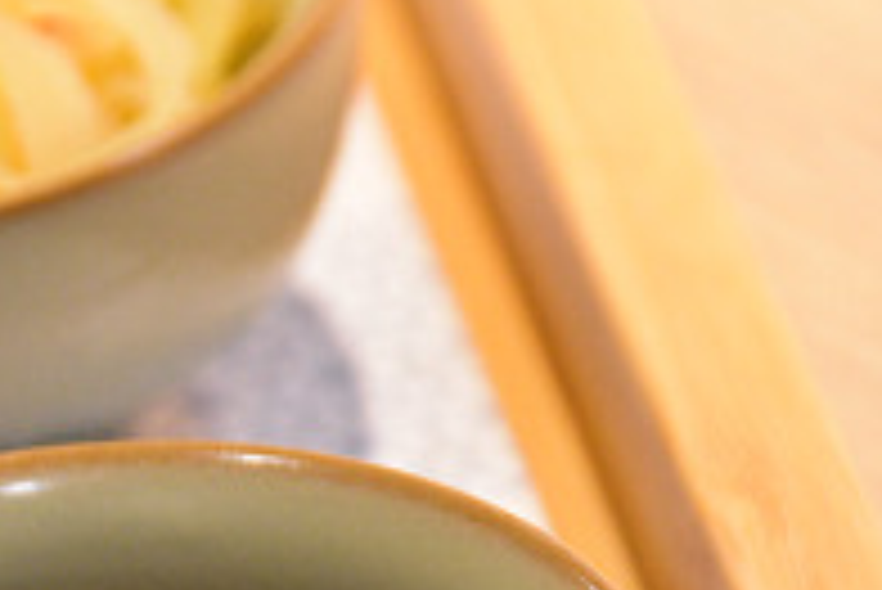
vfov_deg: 3.6
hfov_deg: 5.4
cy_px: 558
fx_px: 9390
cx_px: 220
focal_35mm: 383
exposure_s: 1/160
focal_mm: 100
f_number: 7.1
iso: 2500
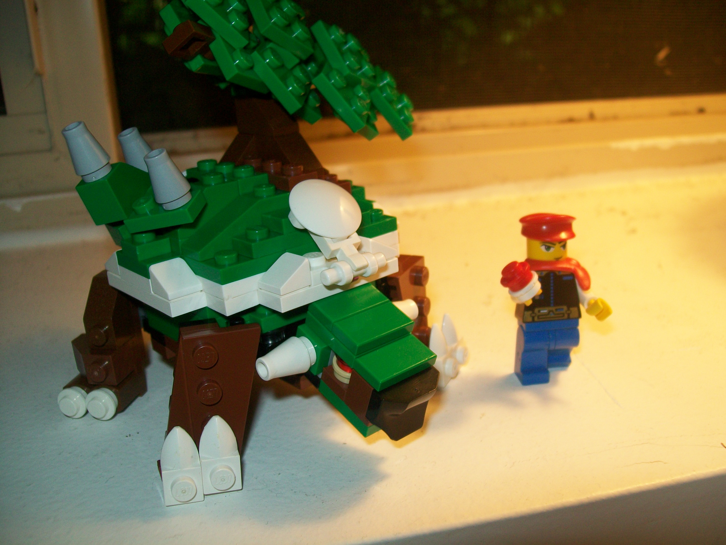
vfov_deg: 39.7
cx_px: 363
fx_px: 755
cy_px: 272
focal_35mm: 36
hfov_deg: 51.4
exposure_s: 1/60
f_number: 2.7
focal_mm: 6
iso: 64
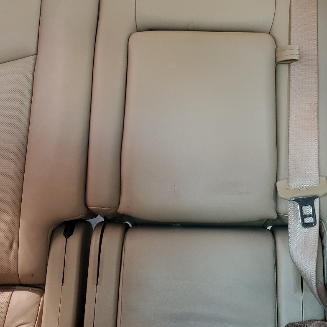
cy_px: 108
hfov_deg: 35.9
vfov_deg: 35.7
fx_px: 502
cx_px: 200
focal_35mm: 47
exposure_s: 1/60.2
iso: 90
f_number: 1.5
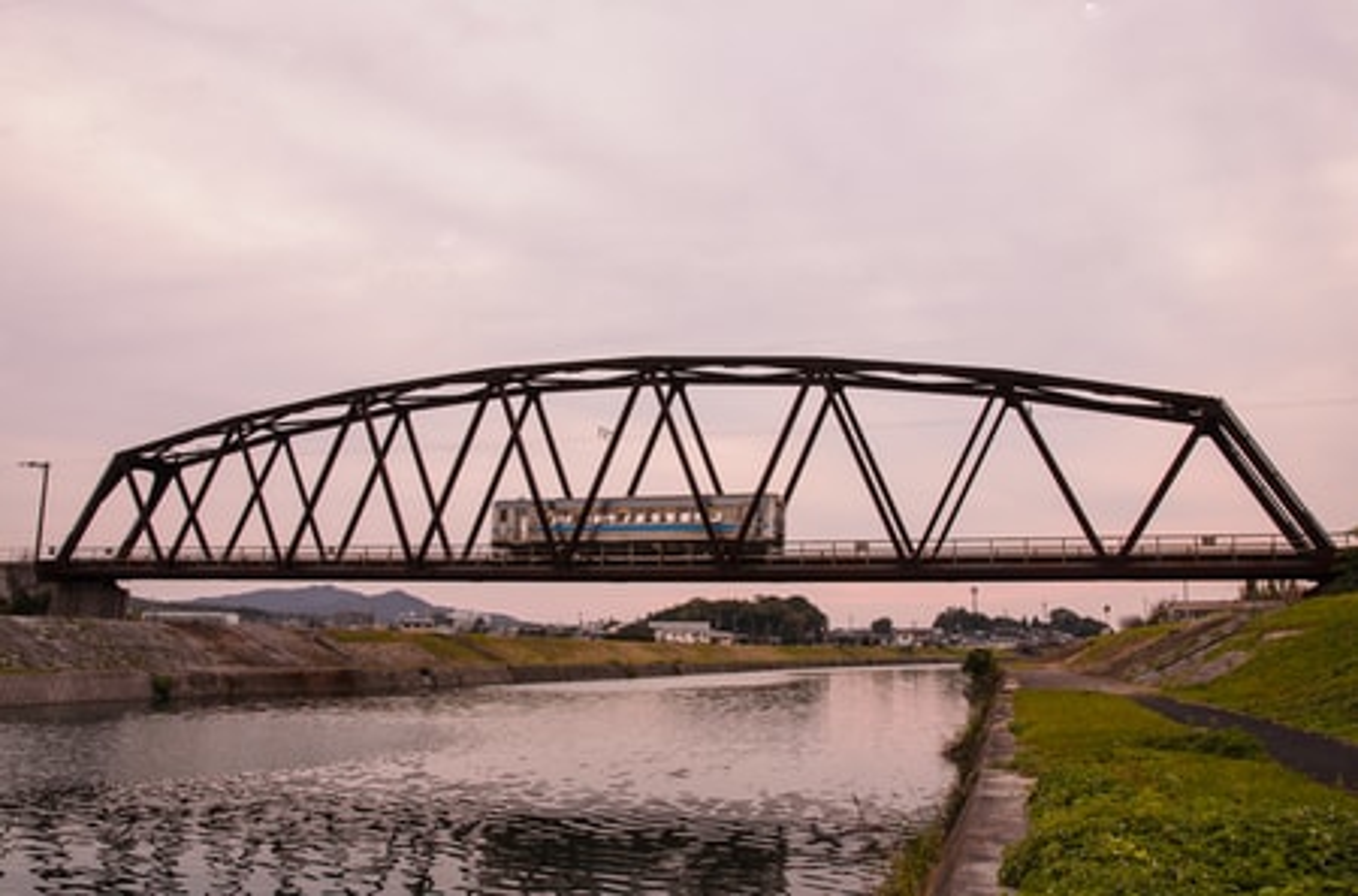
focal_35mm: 30
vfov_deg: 43.3
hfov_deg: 62.1
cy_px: 448
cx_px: 679
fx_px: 1128
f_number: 6.3
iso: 400
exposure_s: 1/80
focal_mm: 20
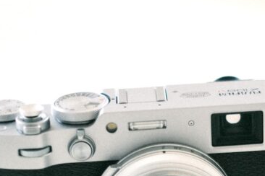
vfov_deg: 9.8
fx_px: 1023
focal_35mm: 139
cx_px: 214
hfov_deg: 14.7
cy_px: 180
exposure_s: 1/1300
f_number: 1.4
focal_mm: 35
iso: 640
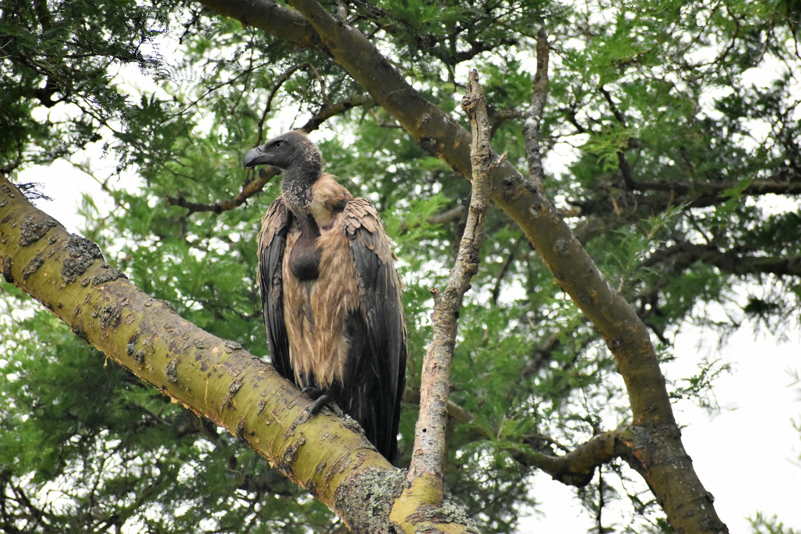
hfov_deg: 4.6
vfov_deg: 3.1
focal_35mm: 450
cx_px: 400
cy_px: 267
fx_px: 10012
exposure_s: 1/400
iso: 5000
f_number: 6.3
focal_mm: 300
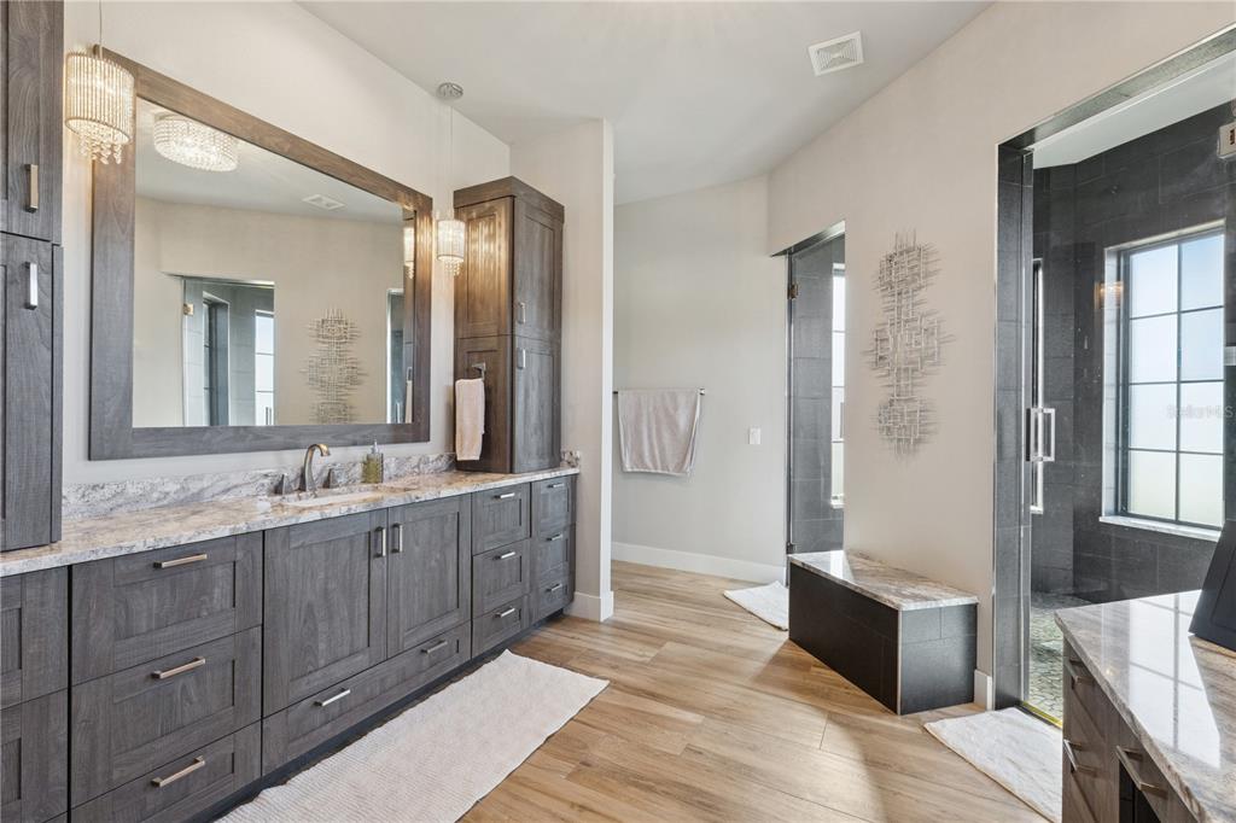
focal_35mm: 16
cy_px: 412
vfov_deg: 75.1
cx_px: 618
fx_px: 535
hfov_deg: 98.2
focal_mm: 10.4
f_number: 9
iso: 400
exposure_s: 1/30
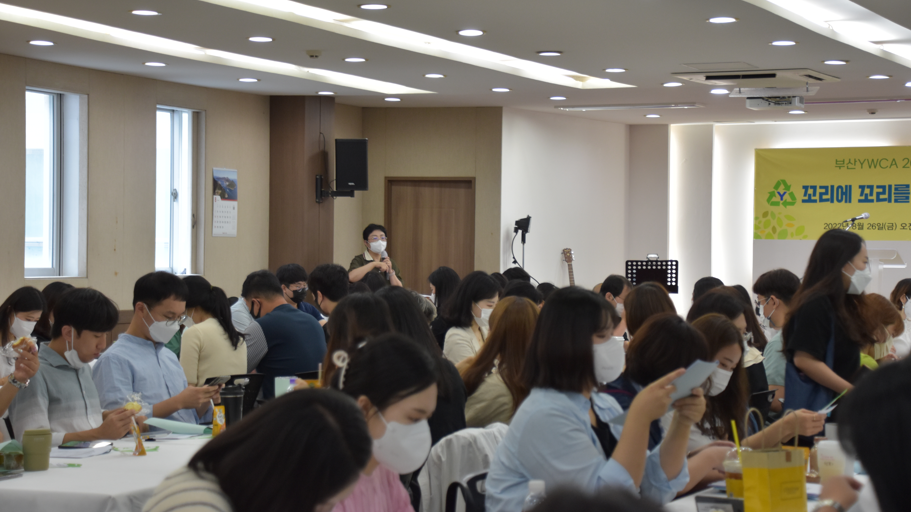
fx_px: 1908
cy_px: 243
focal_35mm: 79
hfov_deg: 26.9
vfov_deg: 15.3
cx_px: 457
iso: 1000
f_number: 5
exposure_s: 1/100
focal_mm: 50
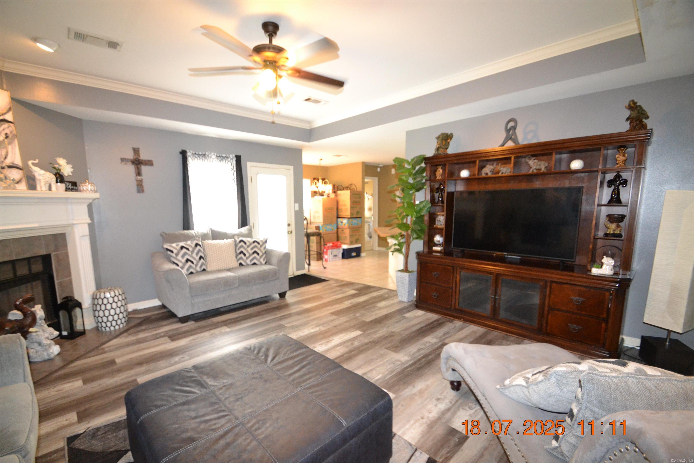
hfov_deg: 100.4
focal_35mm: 15
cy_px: 232
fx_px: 289
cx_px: 347
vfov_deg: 77.3
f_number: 3.5
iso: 2200
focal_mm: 10
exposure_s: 1/60
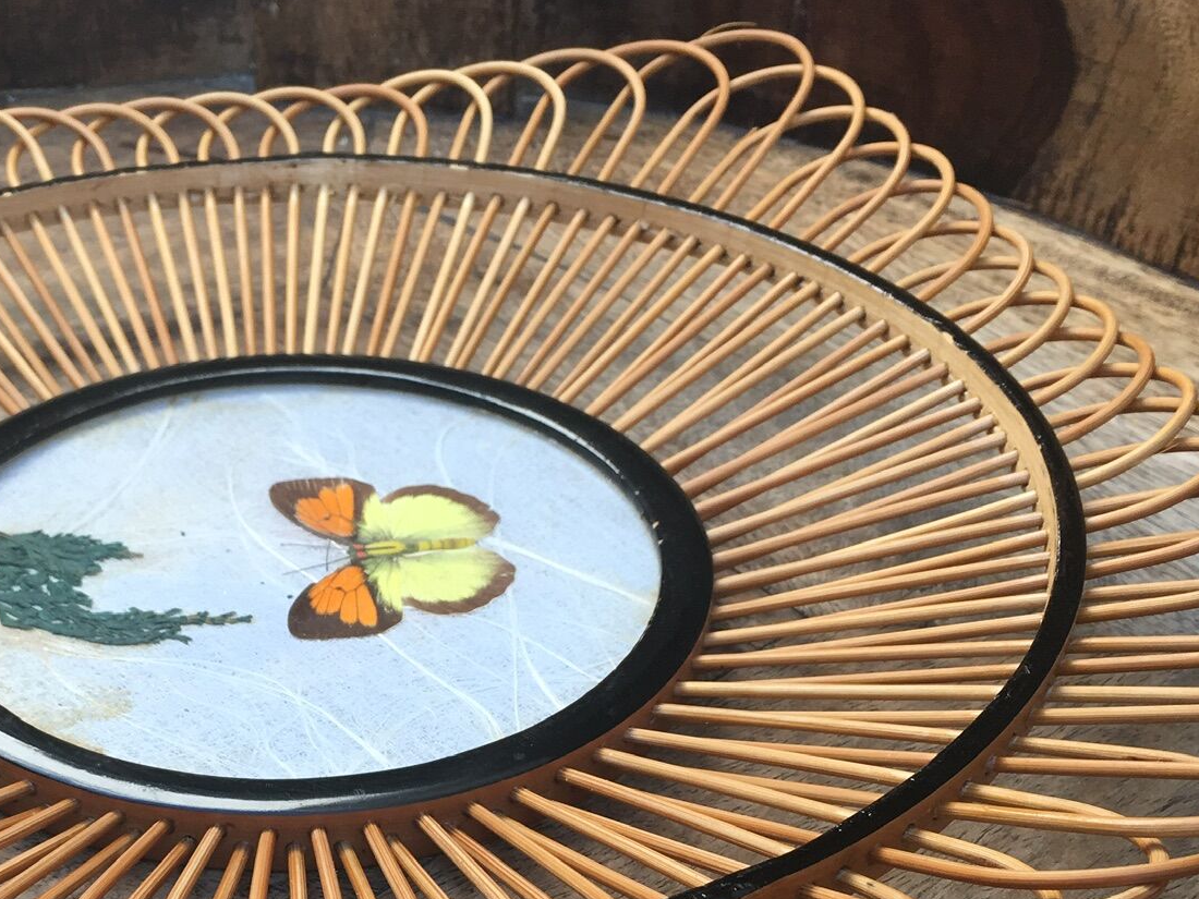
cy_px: 781
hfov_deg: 35.0
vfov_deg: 26.3
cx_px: 336
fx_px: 1870
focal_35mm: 54
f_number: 2.2
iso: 32
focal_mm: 4.15
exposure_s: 1/100
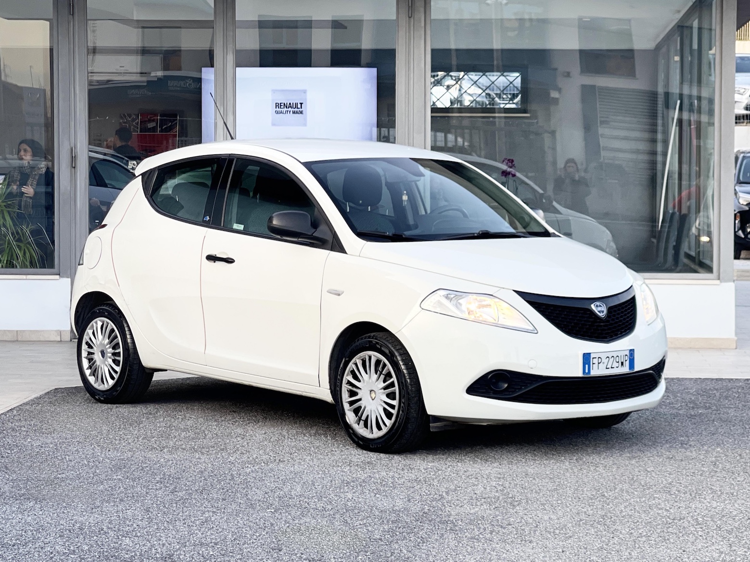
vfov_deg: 22.9
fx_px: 1387
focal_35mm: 64
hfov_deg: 30.3
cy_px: 281
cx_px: 375
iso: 40
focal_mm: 7.5
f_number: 2.2
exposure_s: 1/121
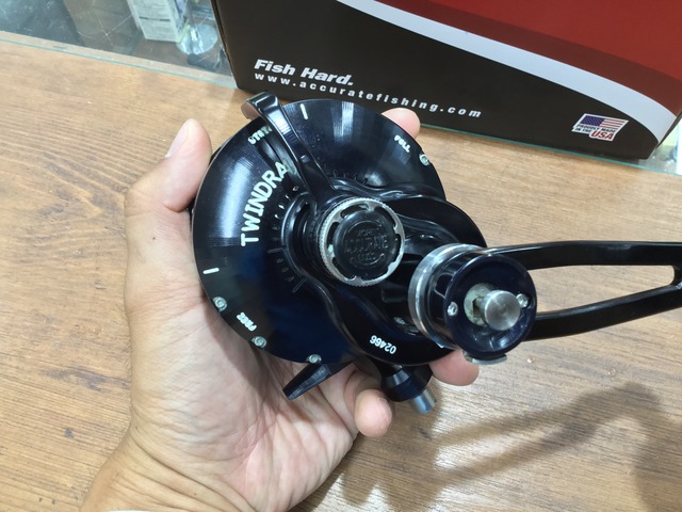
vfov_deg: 45.4
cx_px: 341
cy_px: 256
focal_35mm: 31
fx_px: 611
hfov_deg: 58.4
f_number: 2.4
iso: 100
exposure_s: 1/30
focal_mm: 3.3
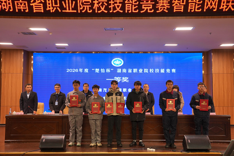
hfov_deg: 45.4
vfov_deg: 31.2
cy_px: 78
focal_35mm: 43
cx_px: 117
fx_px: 279
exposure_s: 1/125
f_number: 5
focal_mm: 43
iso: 2000
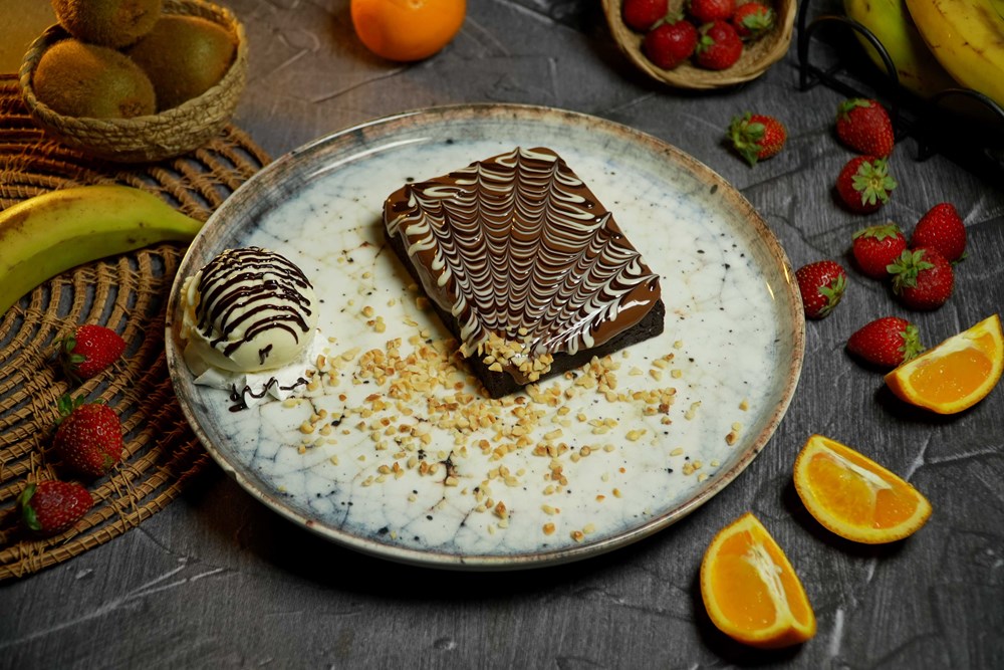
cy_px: 335
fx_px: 1590
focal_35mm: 57
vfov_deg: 23.8
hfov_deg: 35.0
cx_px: 502
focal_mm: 38
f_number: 4
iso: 640
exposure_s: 1/125
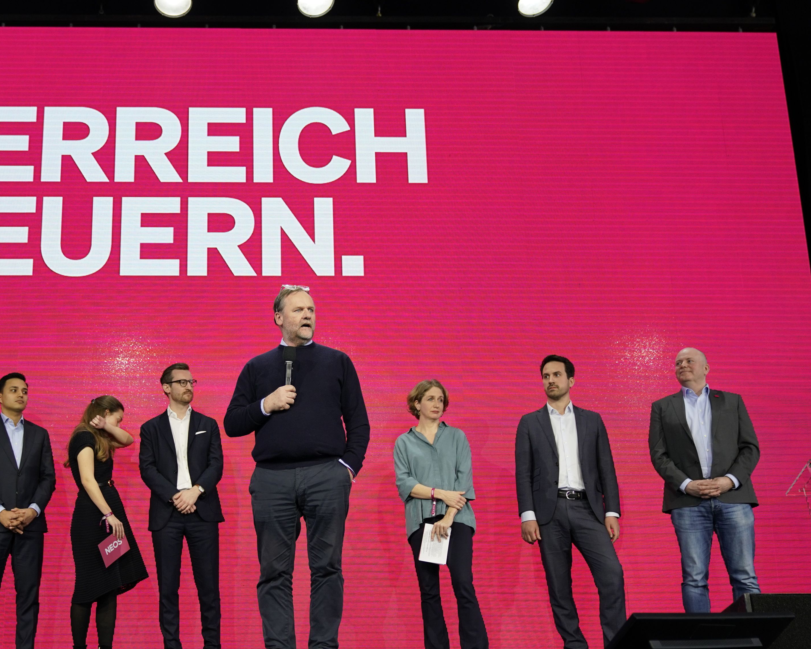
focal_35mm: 45
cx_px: 264
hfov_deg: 40.6
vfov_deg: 33.4
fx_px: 1080
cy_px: 331
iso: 800
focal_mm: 34
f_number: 2.8
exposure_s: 1/400
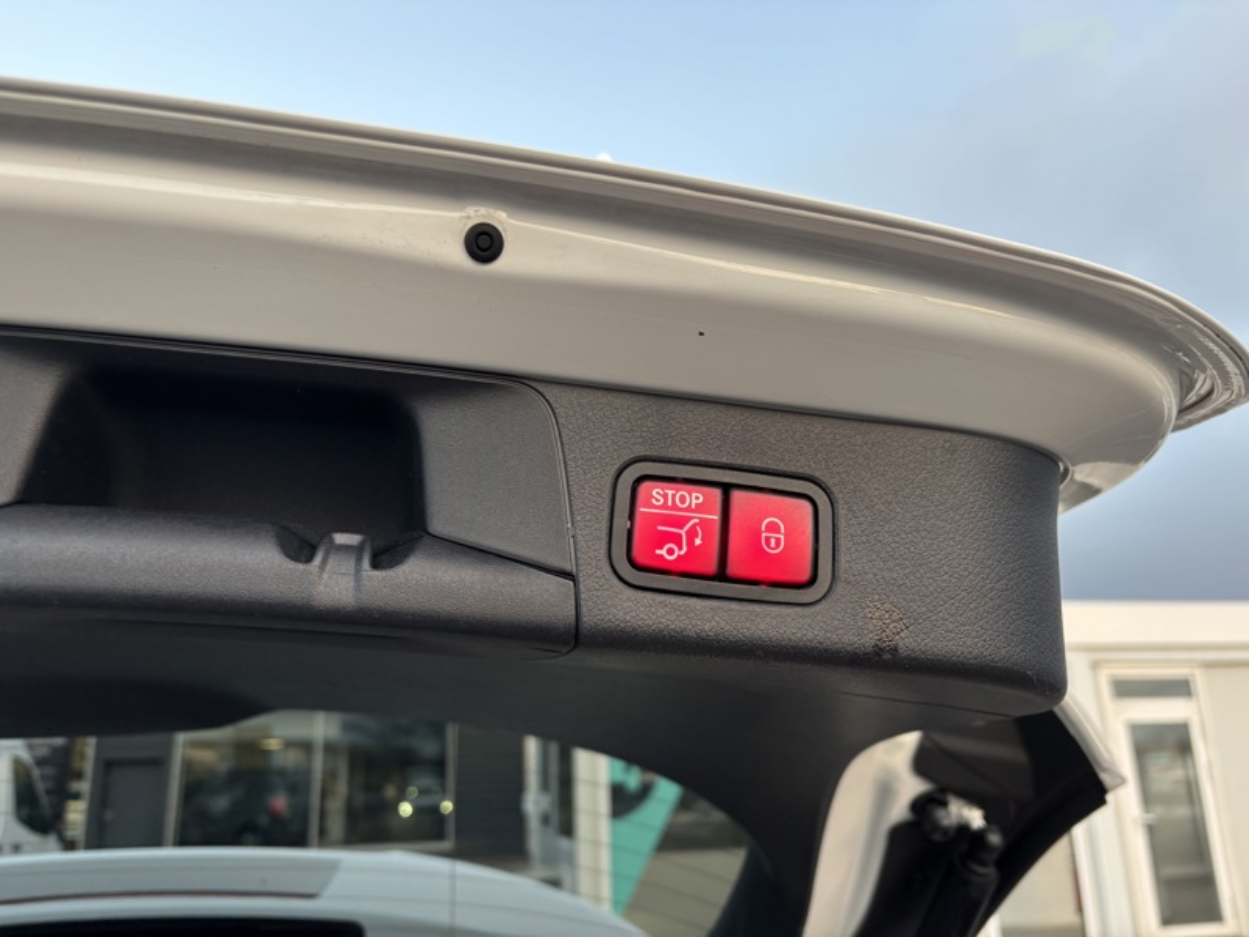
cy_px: 468
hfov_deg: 67.3
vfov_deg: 53.1
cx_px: 624
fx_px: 938
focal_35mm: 26
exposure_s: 1/120
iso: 64
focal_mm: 5.96
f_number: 1.6
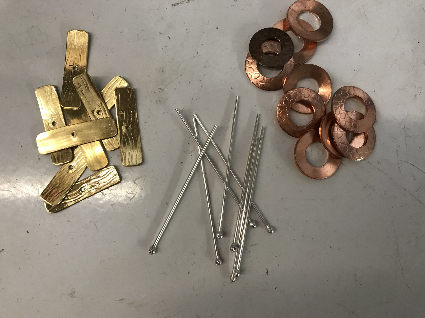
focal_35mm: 28
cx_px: 212
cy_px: 159
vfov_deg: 49.7
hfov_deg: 63.4
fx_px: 344
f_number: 1.8
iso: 40
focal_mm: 3.99
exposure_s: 1/30
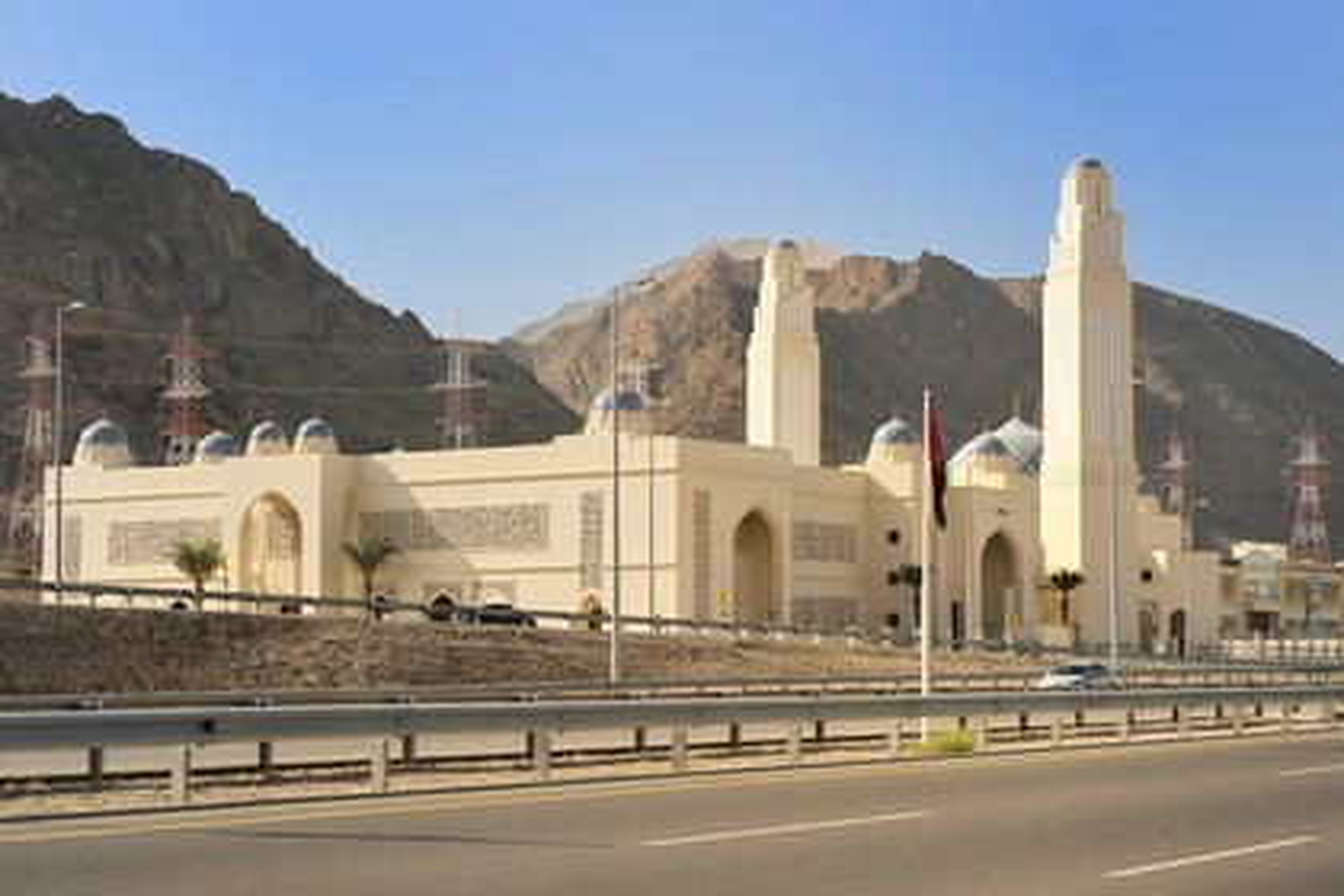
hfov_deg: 28.8
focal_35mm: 70
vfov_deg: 19.5
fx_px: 2613
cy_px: 448
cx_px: 672
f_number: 7.1
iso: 200
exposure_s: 1/640
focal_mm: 70
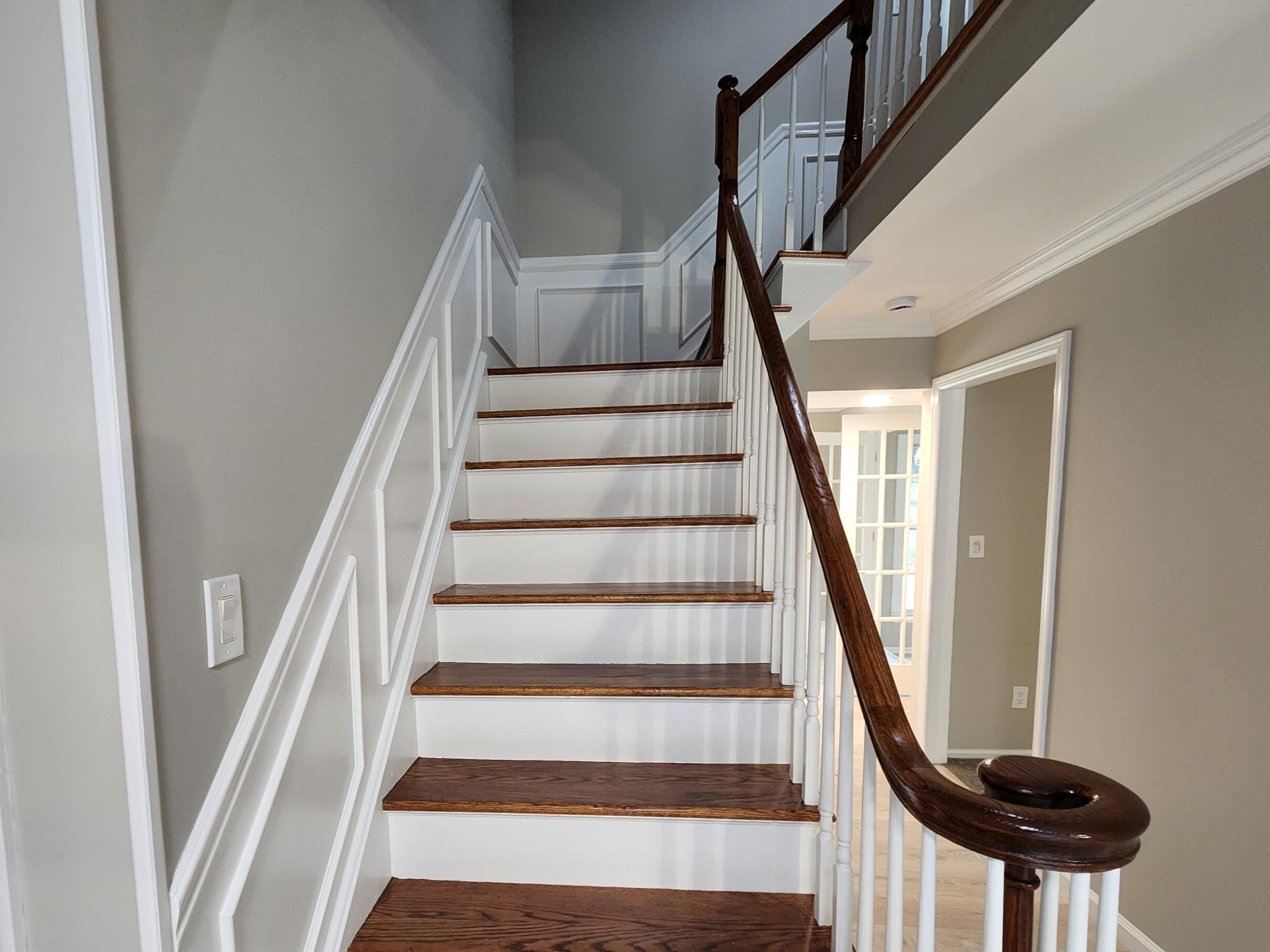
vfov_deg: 77.2
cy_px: 569
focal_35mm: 16
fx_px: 587
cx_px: 567
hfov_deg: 94.1
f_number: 2.2
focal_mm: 2.2
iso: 320
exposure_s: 1/40
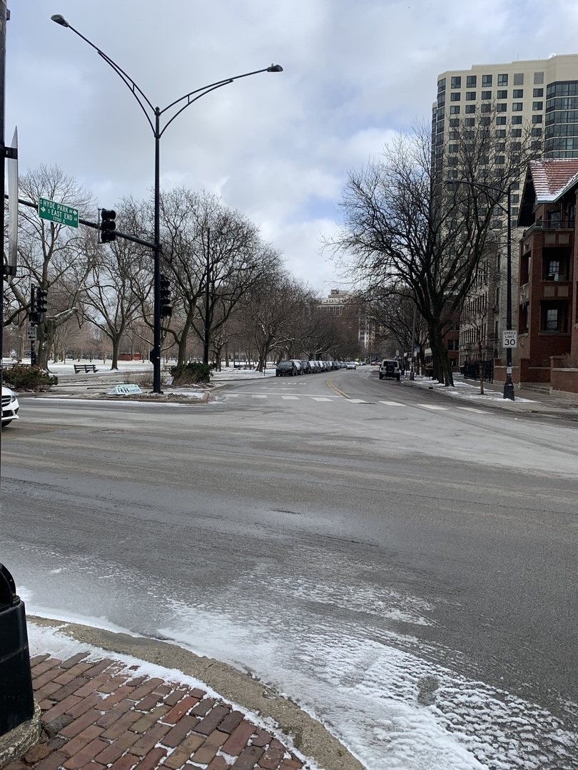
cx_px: 289
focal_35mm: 26
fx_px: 579
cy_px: 385
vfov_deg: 67.3
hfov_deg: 53.1
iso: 25
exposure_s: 1/1953
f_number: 1.8
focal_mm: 4.25
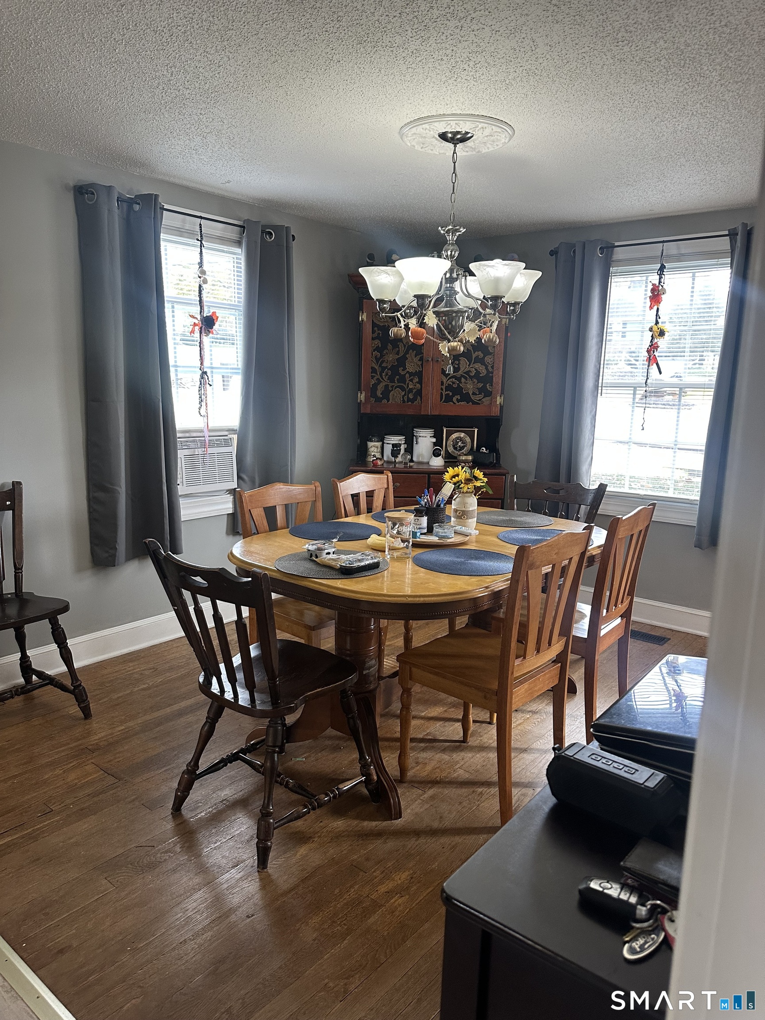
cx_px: 382
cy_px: 510
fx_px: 707
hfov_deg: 56.8
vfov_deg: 71.6
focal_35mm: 24
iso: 250
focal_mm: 6.86
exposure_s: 1/120
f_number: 1.78
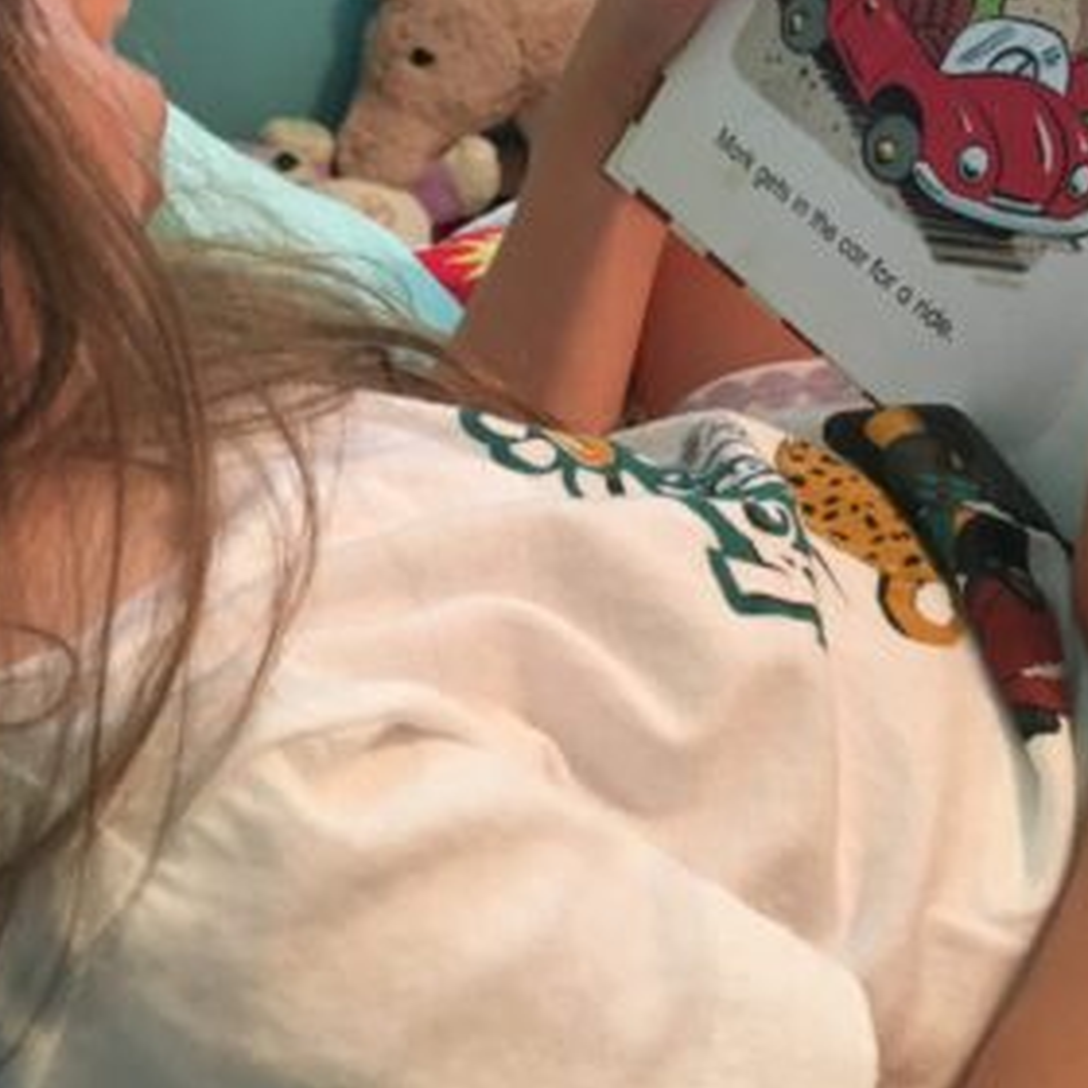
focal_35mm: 55
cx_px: 672
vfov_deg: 30.6
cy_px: 291
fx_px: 1956
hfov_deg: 31.0
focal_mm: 4.15
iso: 200
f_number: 2.2
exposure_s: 1/17
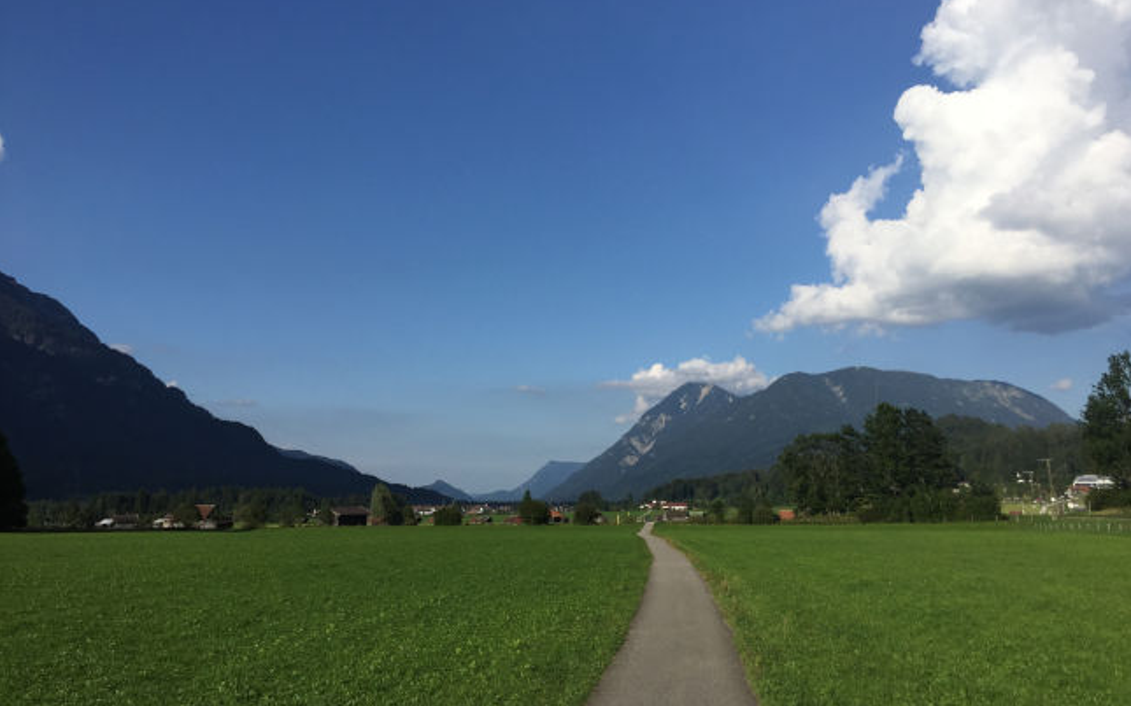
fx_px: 955
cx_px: 568
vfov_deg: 40.6
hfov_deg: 61.2
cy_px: 336
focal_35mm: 31
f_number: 2.2
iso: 32
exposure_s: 1/2825
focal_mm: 4.15
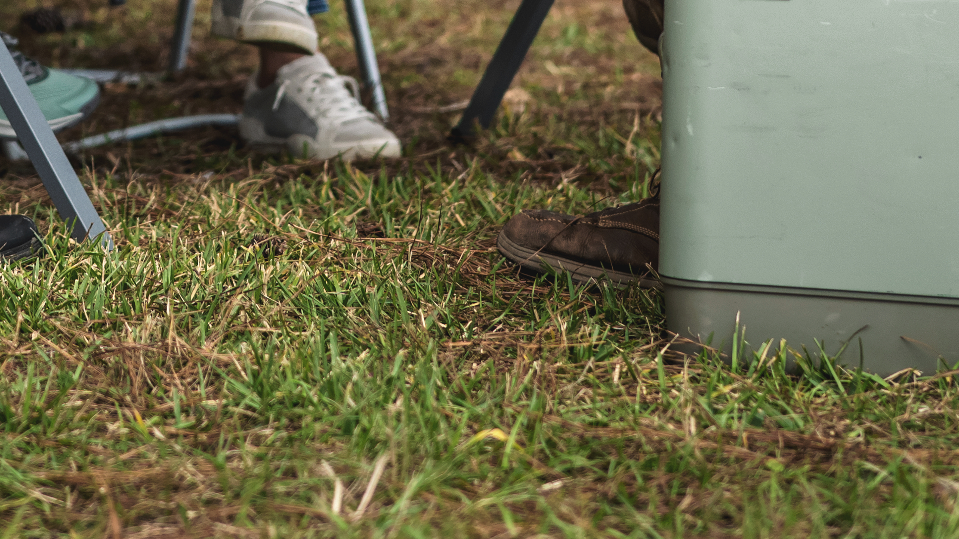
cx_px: 24
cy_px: -599
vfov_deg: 6.1
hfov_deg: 11.0
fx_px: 4933
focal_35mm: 194
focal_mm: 50
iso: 125
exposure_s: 1/4000
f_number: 1.8
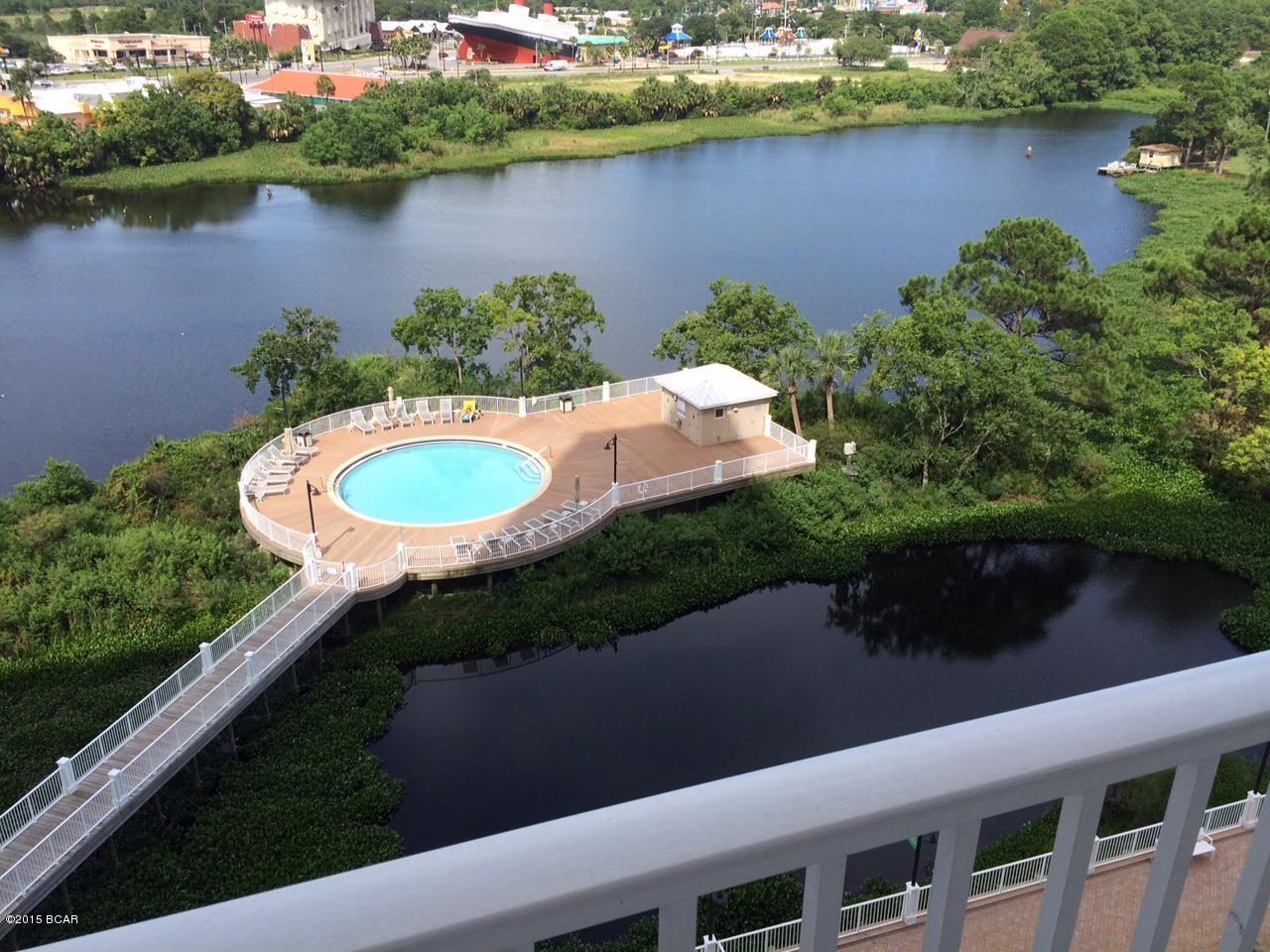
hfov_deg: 61.7
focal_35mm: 29
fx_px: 1064
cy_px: 476
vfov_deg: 48.2
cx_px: 635
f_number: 2.2
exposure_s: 1/1109
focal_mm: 4.15
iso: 32
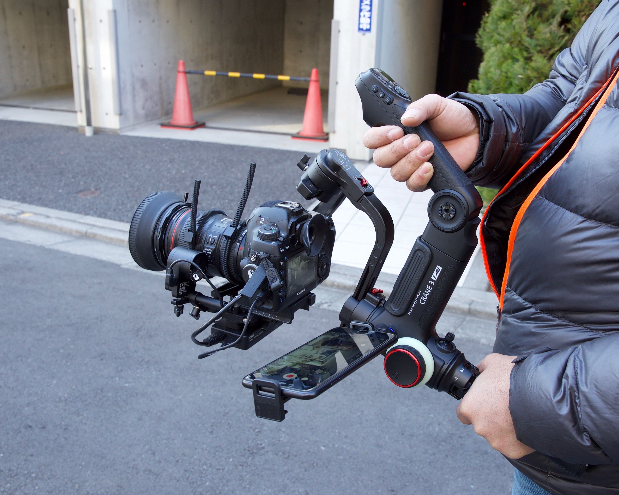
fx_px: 623
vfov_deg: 43.4
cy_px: 246
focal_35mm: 34
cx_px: 328
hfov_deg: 52.8
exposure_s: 1/40
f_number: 9
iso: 800
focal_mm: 30
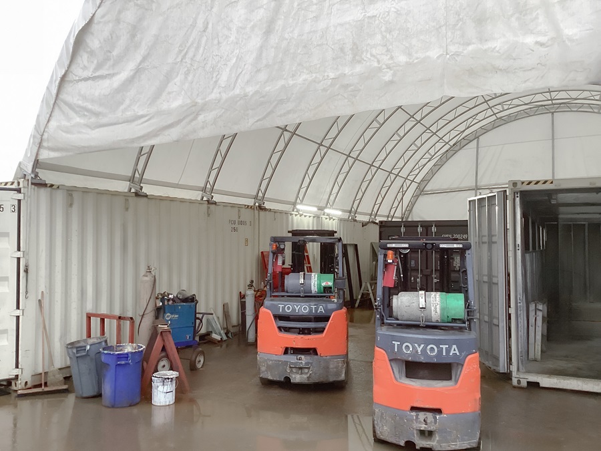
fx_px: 538
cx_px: 300
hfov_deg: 58.4
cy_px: 226
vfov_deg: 45.4
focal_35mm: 31
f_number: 2.4
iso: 100
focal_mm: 3.3
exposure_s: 1/60
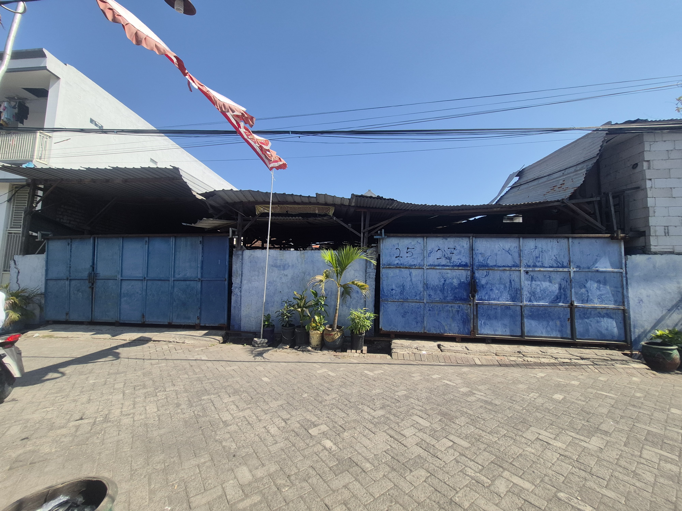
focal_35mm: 13
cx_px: 341
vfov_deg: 89.9
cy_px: 256
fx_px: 256
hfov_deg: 106.2
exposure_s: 1/1996
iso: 64
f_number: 2.2
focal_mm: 1.74
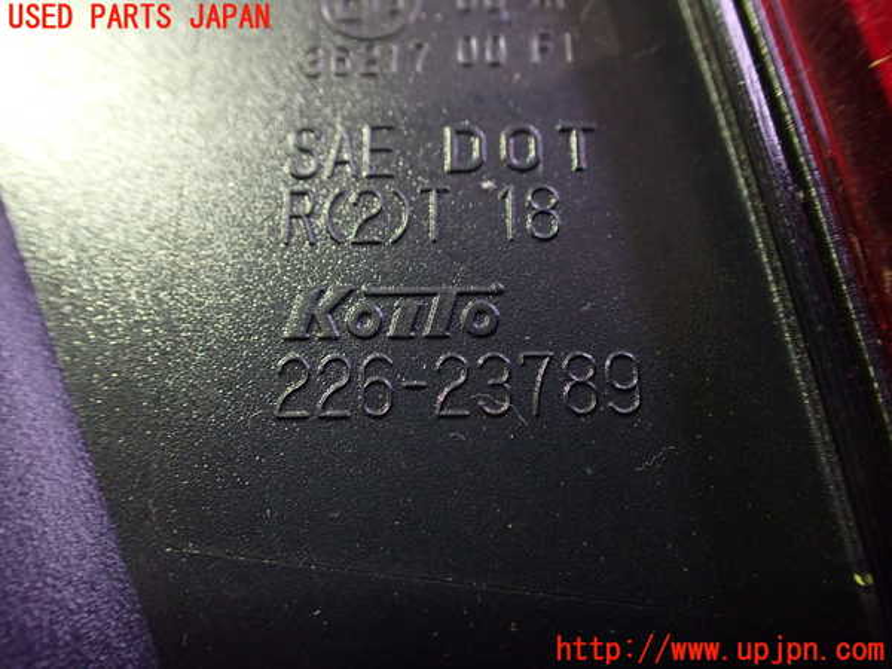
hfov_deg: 60.0
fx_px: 773
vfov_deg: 46.8
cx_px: 446
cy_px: 334
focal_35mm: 30
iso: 800
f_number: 2.3
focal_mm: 5.4
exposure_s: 1/30
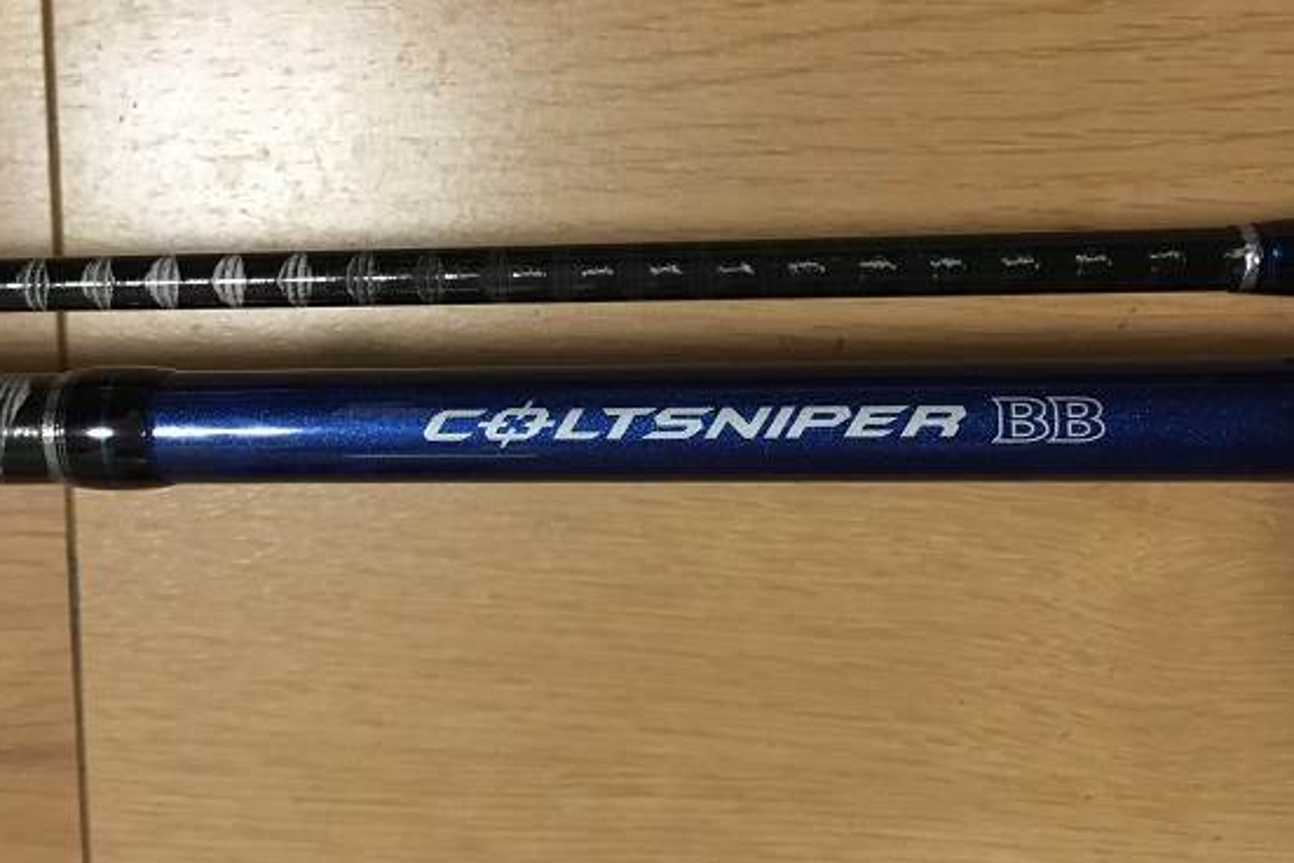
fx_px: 1258
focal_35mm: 35
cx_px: 663
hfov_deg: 54.4
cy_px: 333
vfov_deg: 37.7
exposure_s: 1/30
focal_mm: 4.15
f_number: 2.2
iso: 160
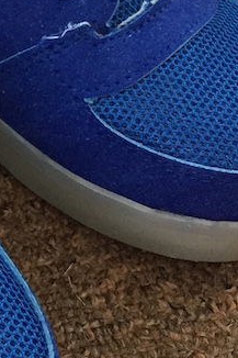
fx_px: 1151
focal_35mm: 116
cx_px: -137
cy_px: 96
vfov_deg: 17.6
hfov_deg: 11.3
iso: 160
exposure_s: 1/30
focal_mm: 4.15
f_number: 2.2
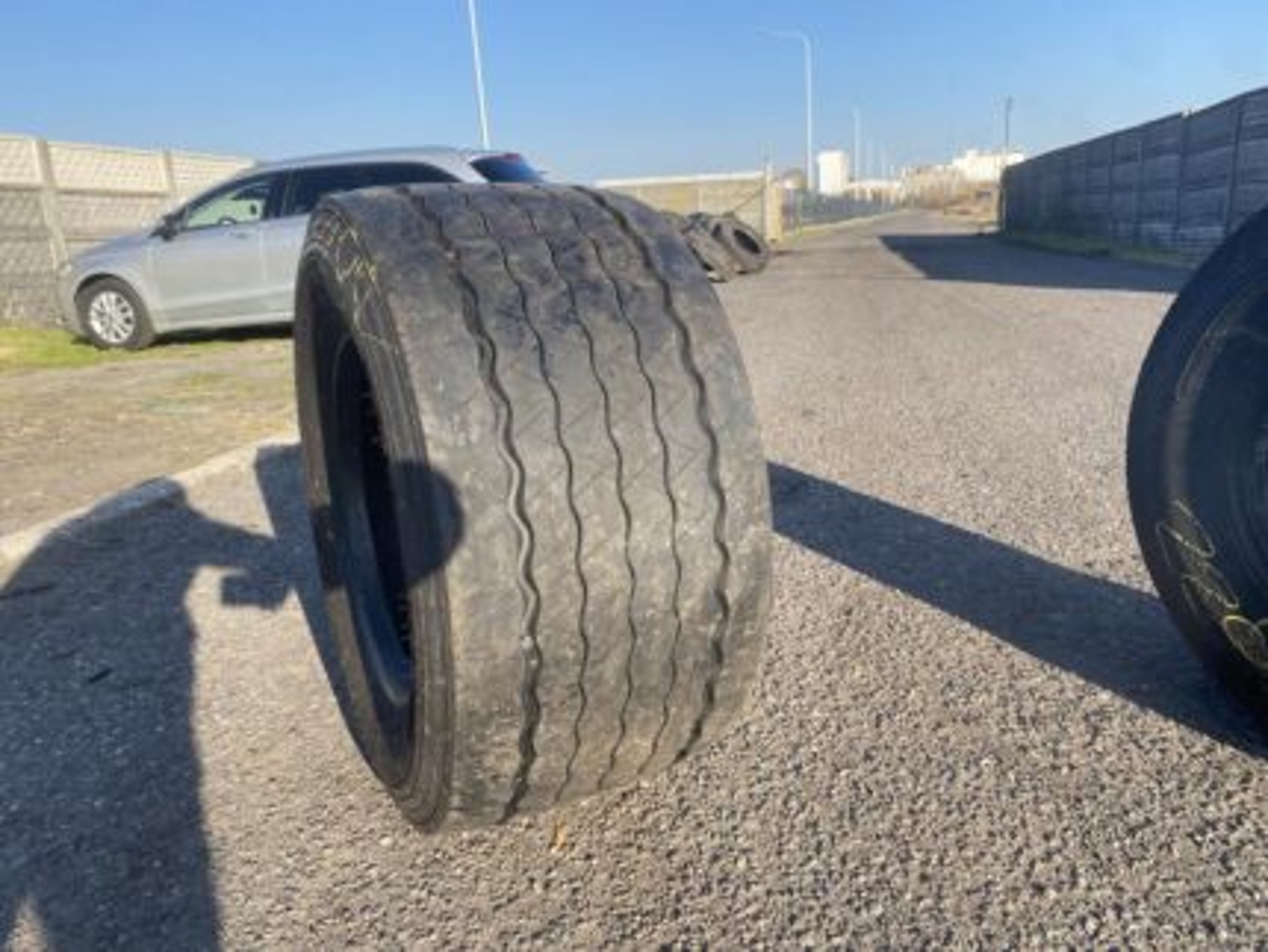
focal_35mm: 26
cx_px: 634
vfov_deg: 53.1
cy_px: 476
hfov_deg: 67.3
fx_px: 953
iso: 32
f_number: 1.8
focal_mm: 4.25
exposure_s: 1/1287
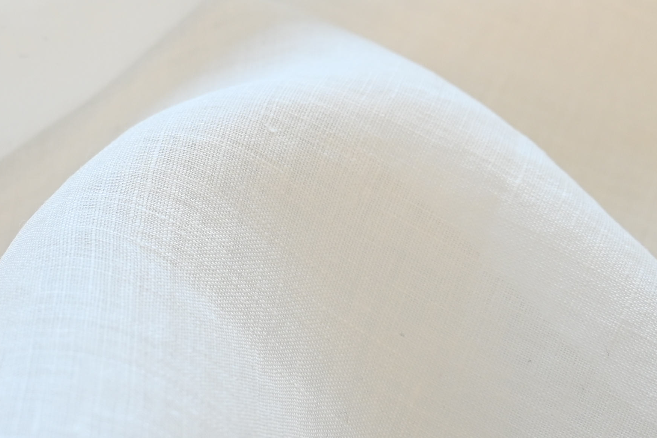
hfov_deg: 24.3
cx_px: 208
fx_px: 1514
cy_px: 227
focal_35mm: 83
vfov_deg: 16.5
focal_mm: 24
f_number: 6.3
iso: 500
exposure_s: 1/160
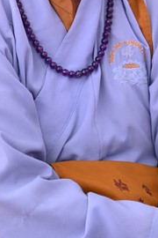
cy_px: -33
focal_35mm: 168
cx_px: 90
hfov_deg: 8.2
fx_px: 1106
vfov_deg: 12.0
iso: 1250
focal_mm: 70
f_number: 4.5
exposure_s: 1/250
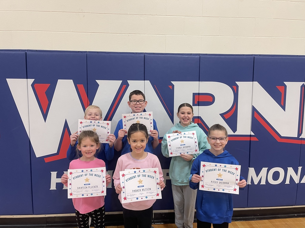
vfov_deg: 54.9
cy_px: 114
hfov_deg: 69.4
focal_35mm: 25
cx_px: 152
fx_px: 220
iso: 160
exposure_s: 1/60
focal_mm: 5.1
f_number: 1.6
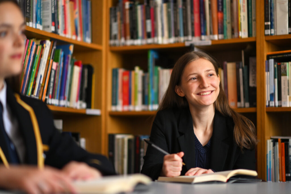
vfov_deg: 16.1
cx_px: 146
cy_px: 97
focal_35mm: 85
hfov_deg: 23.9
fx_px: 687
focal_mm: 85
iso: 1000
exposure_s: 1/500
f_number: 1.4
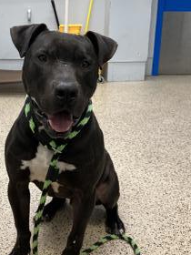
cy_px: 103
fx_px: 309
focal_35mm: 42
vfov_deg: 44.6
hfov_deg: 33.9
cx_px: 58
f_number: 1.8
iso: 80
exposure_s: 1/120
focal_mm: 3.99
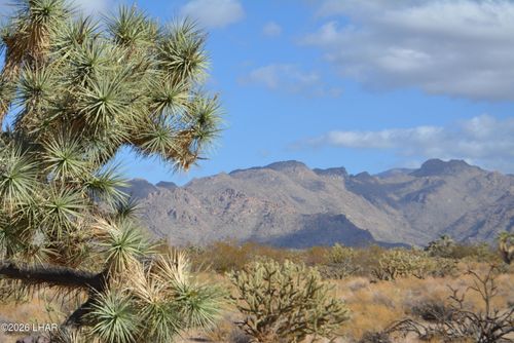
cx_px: 257
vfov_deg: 16.6
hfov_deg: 24.6
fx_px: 1179
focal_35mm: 82
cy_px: 172
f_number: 7.1
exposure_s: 1/1600
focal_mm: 55
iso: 400
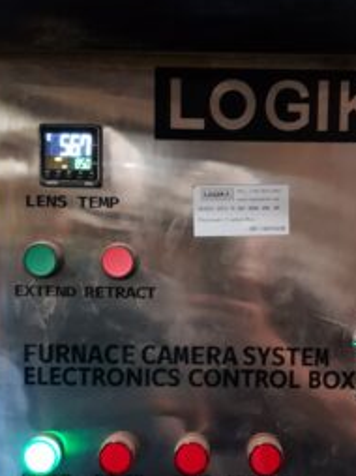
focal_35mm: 41
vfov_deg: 45.5
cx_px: 230
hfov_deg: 34.8
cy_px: 294
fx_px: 563
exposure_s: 1/10
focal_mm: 4.3
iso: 320
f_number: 1.7
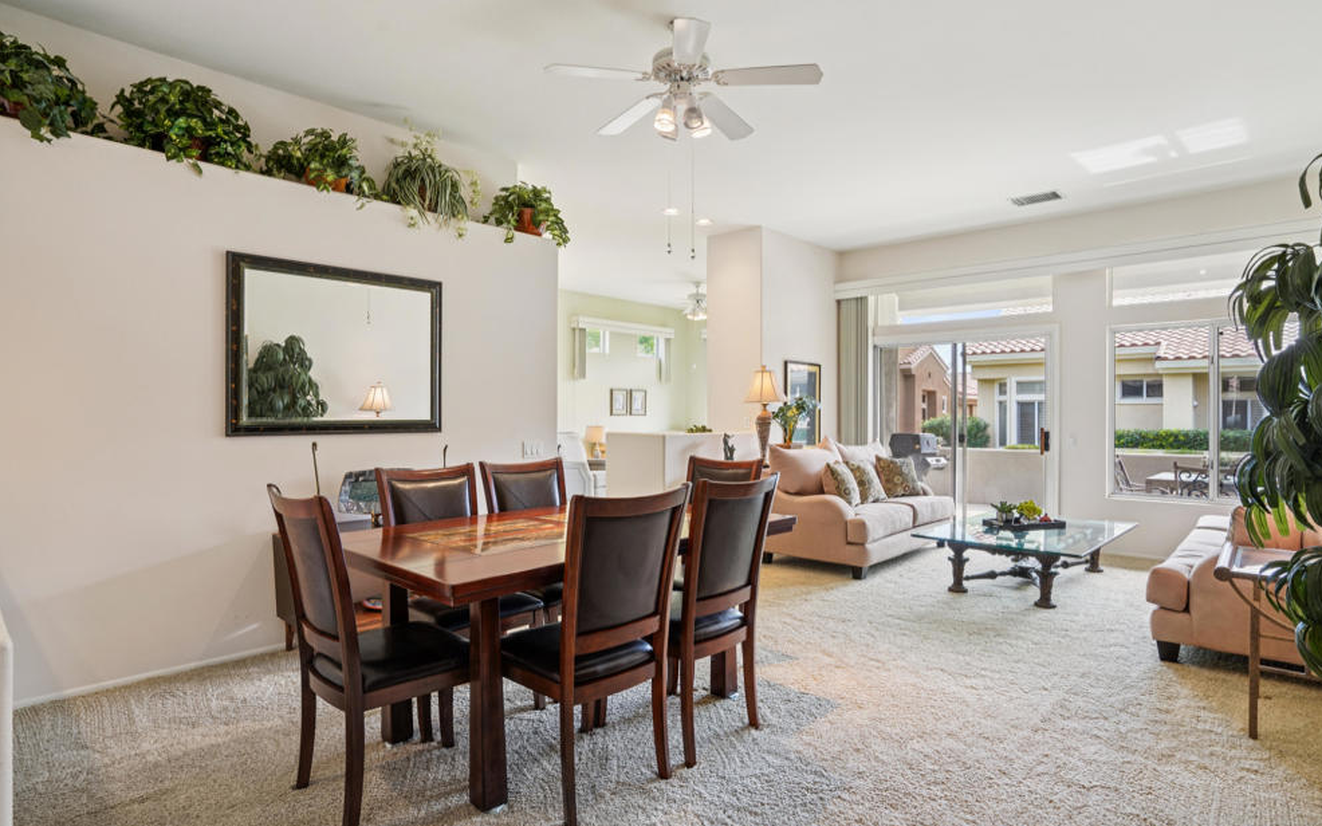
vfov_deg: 65.0
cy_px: 414
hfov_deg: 91.1
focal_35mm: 18
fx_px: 648
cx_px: 674
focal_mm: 17
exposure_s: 1/15
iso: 400
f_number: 8
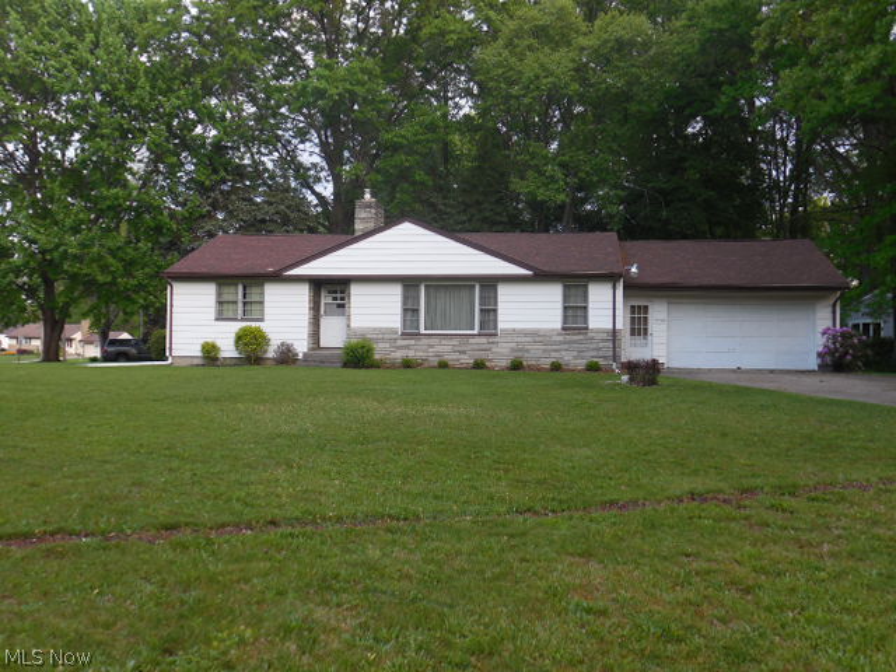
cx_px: 448
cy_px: 336
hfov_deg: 54.0
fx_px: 880
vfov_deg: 41.8
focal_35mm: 34
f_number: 3.9
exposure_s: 1/50
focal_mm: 6
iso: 125
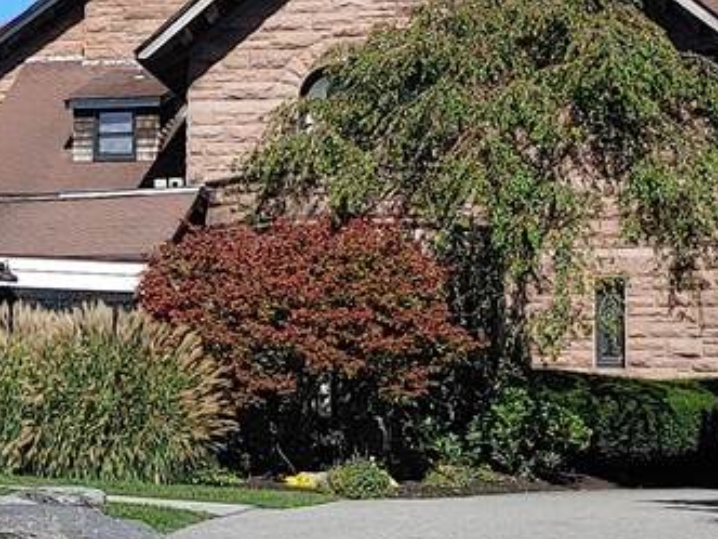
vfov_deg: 13.0
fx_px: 2365
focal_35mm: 114
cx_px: -154
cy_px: 275
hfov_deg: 16.5
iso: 50
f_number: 1.5
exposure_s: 1/3125
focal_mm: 4.23
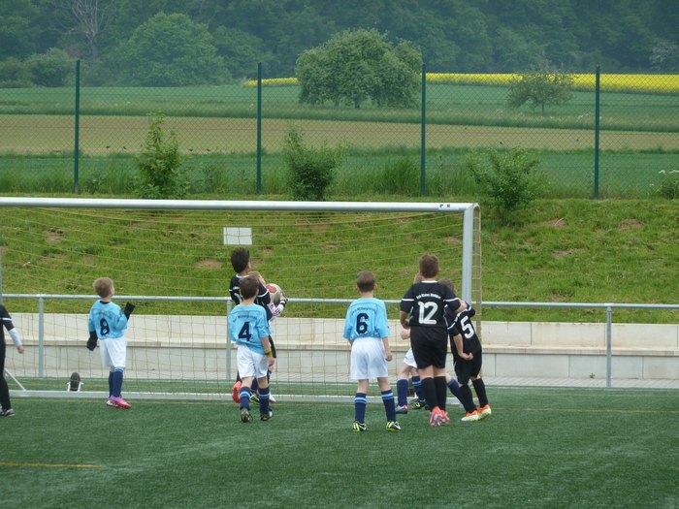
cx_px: 340
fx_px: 5100
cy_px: 254
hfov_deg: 7.6
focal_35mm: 260
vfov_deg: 5.7
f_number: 4.7
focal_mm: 42.6
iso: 80
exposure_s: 1/125
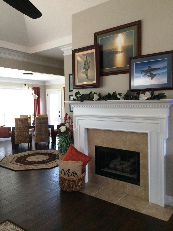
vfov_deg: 61.7
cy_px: 116
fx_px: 193
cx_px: 86
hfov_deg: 48.2
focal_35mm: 29
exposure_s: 1/20
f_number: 2.2
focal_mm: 4.15
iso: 320
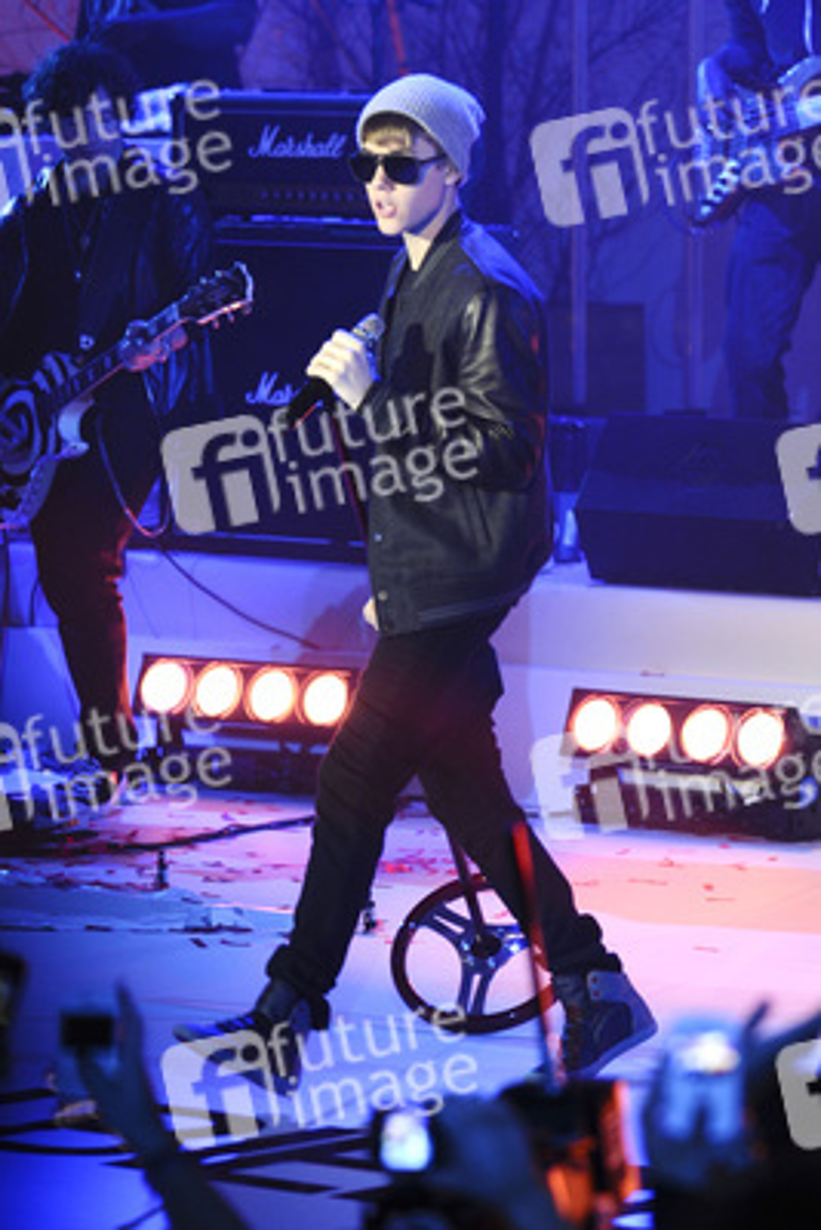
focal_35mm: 180
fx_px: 6152
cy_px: 615
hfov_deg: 7.6
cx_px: 410
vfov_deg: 11.4
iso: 640
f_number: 2.8
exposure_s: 1/200
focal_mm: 120
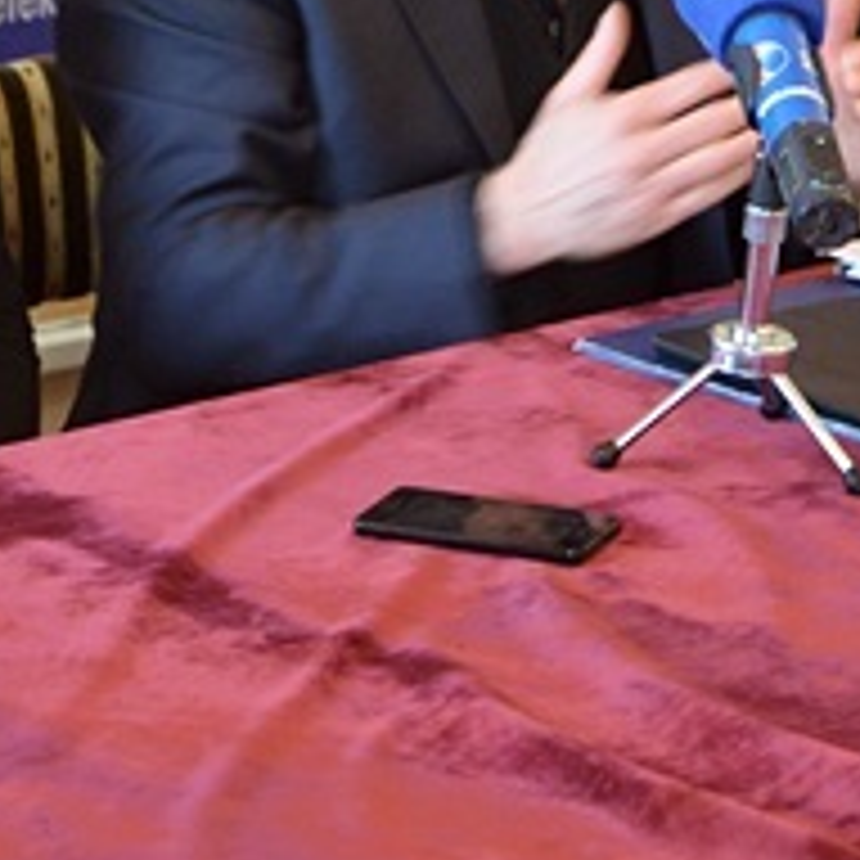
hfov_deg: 10.8
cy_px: 99
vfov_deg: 10.8
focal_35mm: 161
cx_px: 621
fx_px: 4525
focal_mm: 36
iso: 1400
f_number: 5
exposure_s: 1/30
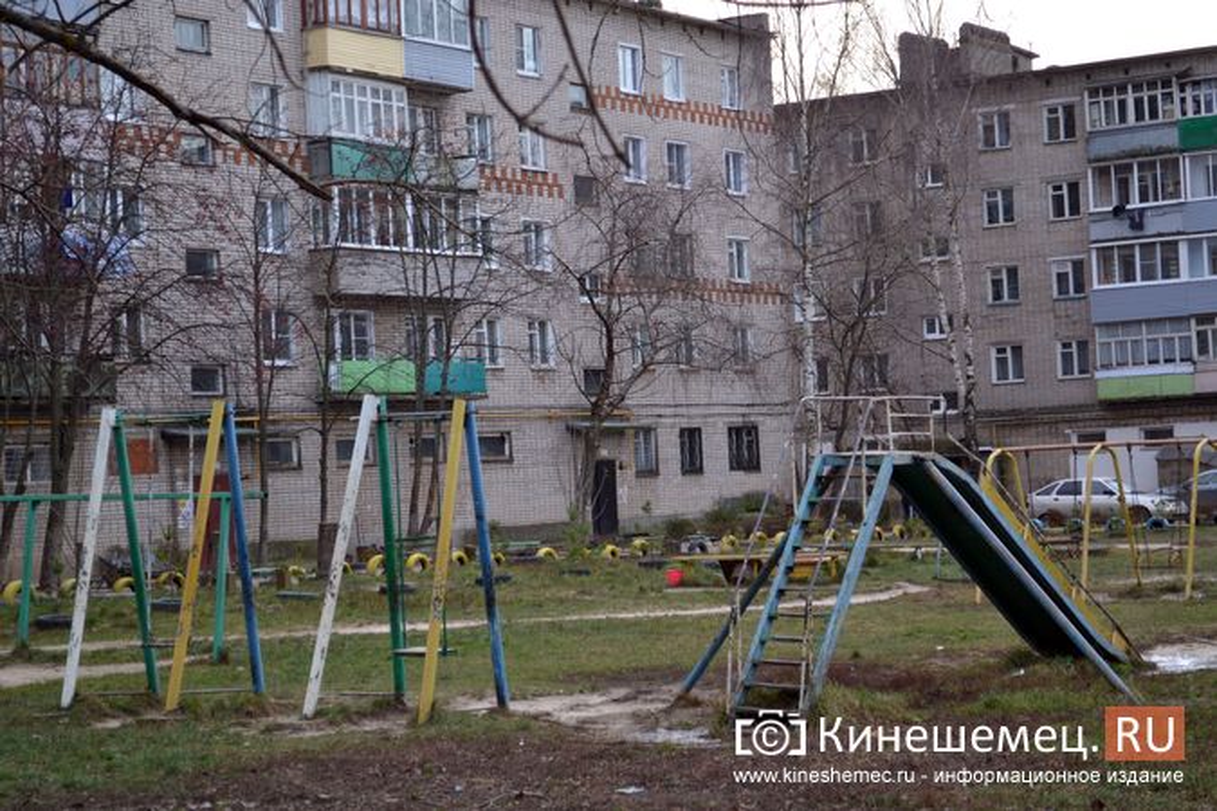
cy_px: 406
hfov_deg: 24.6
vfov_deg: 16.6
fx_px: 2789
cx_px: 608
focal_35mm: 82
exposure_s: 1/125
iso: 320
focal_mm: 55
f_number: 5.6
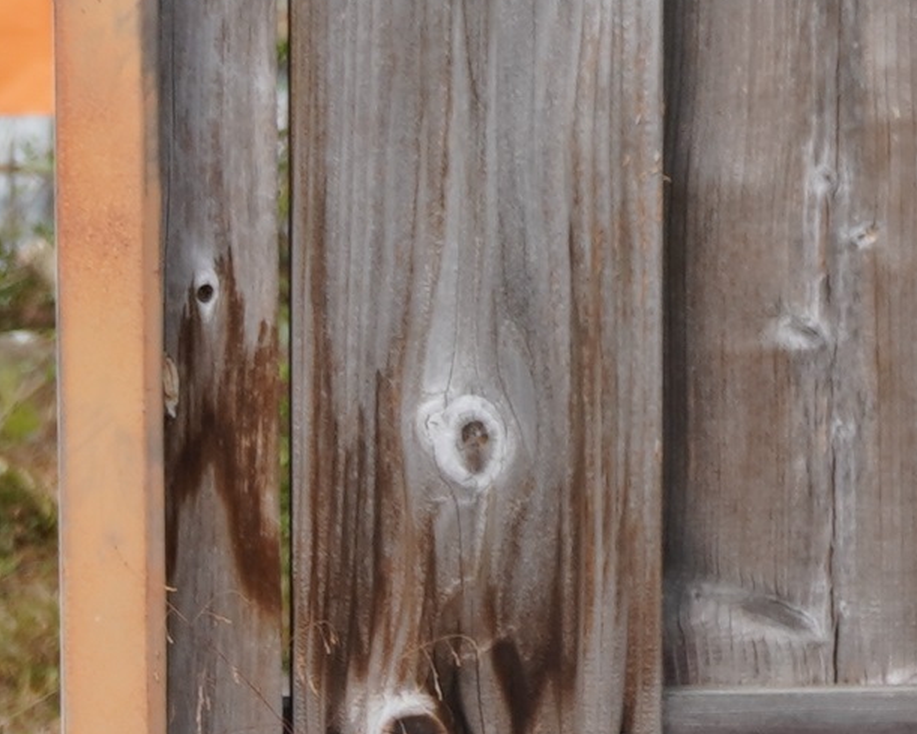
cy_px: 881
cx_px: -964
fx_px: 7953
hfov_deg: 6.4
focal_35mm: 293
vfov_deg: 5.3
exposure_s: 1/250
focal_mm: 30
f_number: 5
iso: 100
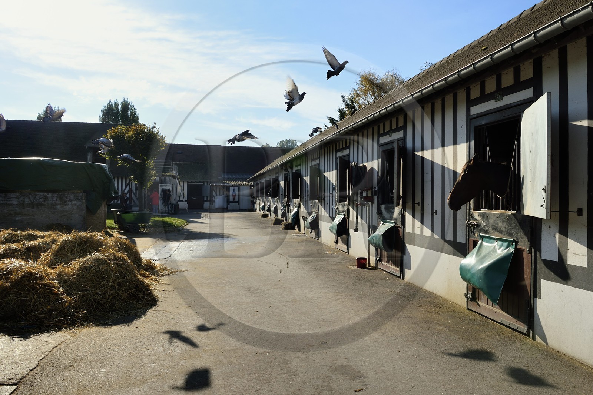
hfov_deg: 73.8
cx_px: 296
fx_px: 395
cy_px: 198
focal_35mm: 24
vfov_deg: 53.1
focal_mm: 24
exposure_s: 1/400
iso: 200
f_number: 11
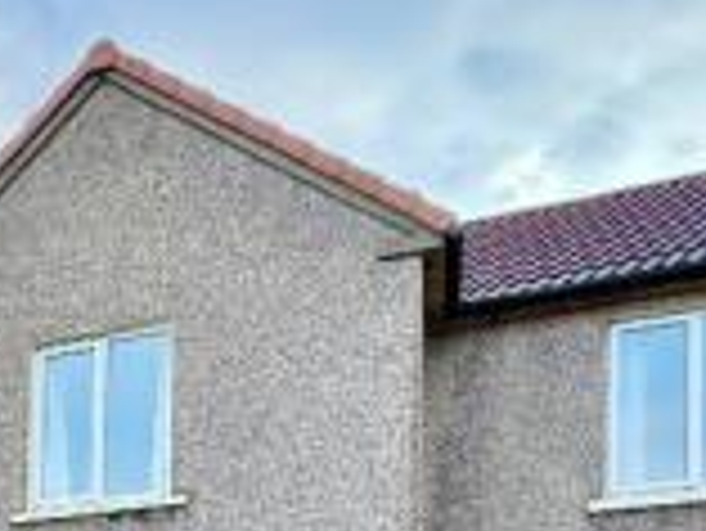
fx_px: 1061
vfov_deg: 22.8
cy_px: 799
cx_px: -56
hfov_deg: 32.7
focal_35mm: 52
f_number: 2.2
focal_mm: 2.22
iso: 40
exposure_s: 1/204
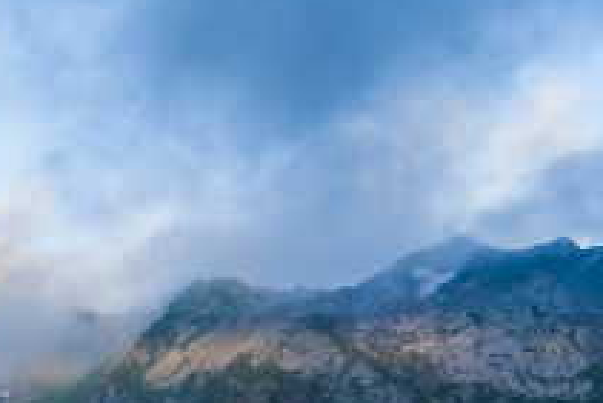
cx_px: -357
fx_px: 2849
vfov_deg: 8.0
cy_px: 527
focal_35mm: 170
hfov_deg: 11.5
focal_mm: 35
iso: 100
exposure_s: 1/100
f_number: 8
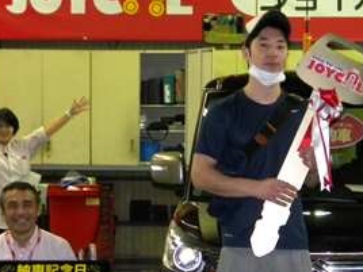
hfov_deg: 19.7
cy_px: 226
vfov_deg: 15.0
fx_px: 1028
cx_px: 310
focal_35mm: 98
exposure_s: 1/30
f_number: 3.8
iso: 400
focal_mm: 7.3
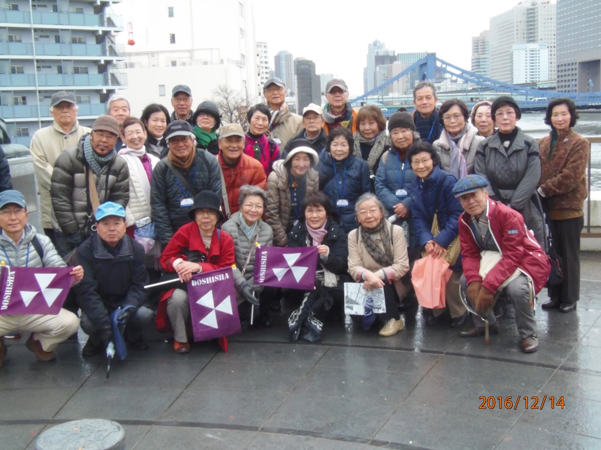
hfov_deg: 44.8
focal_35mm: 42
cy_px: 225
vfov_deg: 34.3
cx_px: 300
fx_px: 729
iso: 200
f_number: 3.6
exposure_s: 1/20
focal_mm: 7.8
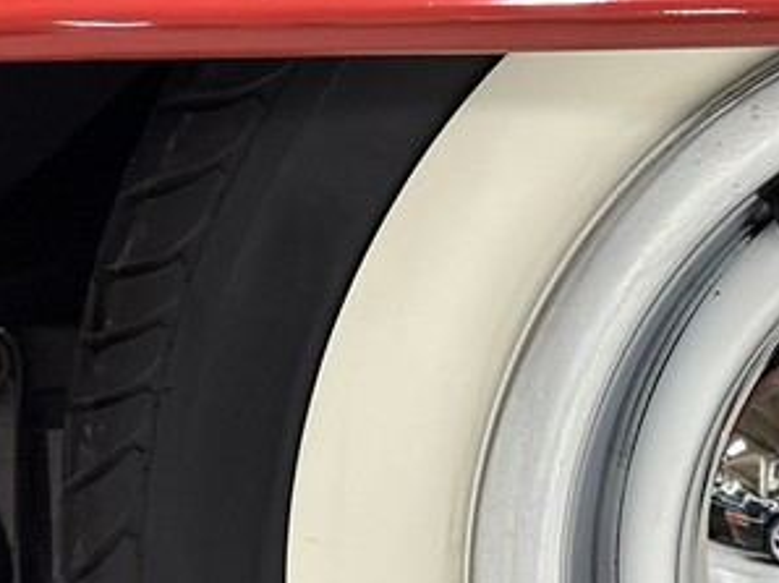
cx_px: 1202
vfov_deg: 8.9
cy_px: 596
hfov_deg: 11.4
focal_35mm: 165
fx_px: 3710
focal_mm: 6.86
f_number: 1.78
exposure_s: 1/60
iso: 250
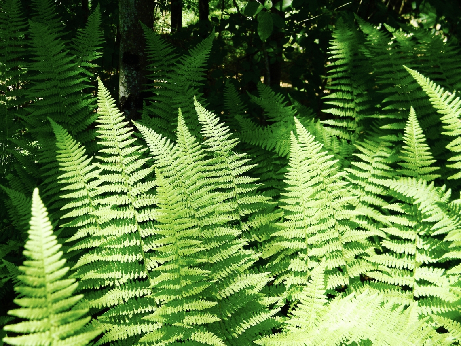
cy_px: 173
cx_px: 230
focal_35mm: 41
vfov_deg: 35.1
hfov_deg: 45.8
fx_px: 546
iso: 80
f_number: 3.8
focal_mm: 7.3
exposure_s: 1/180
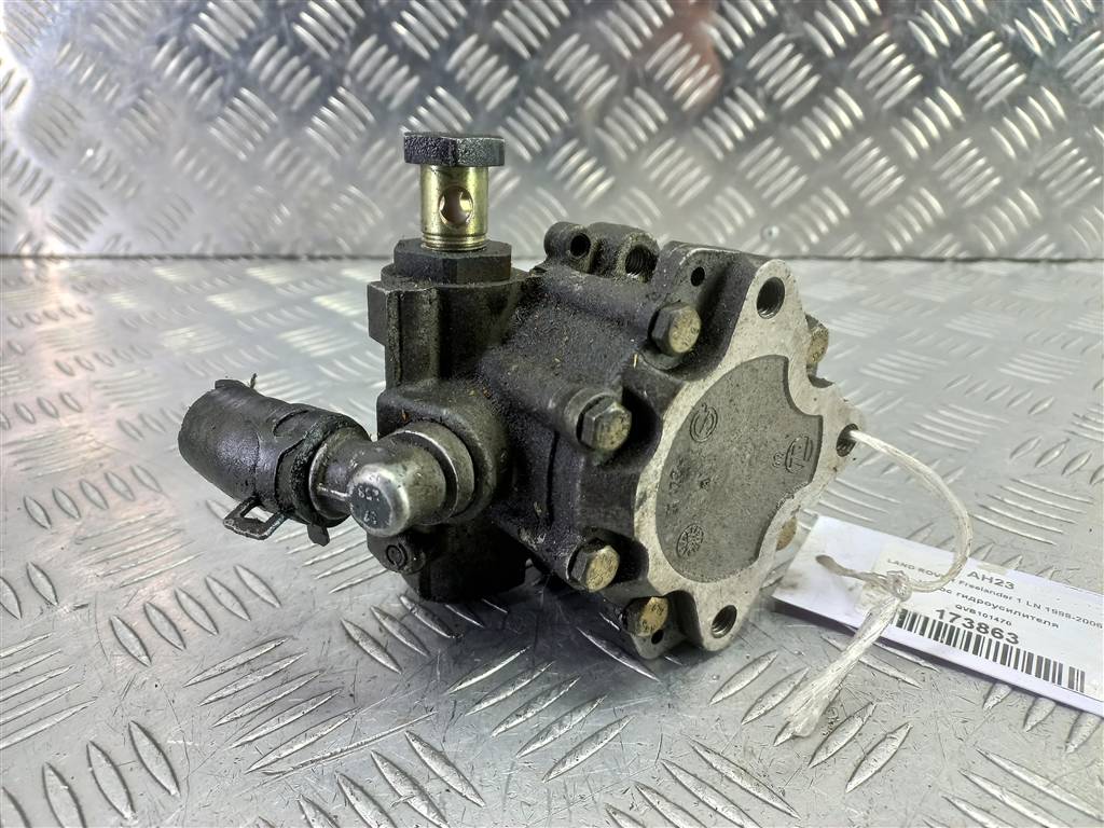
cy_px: 414
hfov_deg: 69.4
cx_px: 552
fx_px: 797
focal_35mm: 25
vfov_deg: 54.9
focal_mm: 4.6
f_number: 1.8
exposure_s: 1/50
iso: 125
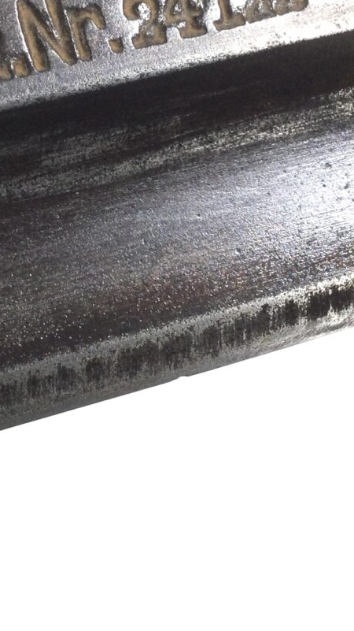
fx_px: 1353
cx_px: 33
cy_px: 125
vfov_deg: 25.8
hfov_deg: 14.7
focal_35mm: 81
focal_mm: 3.3
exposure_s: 1/50
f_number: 2.4
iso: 32
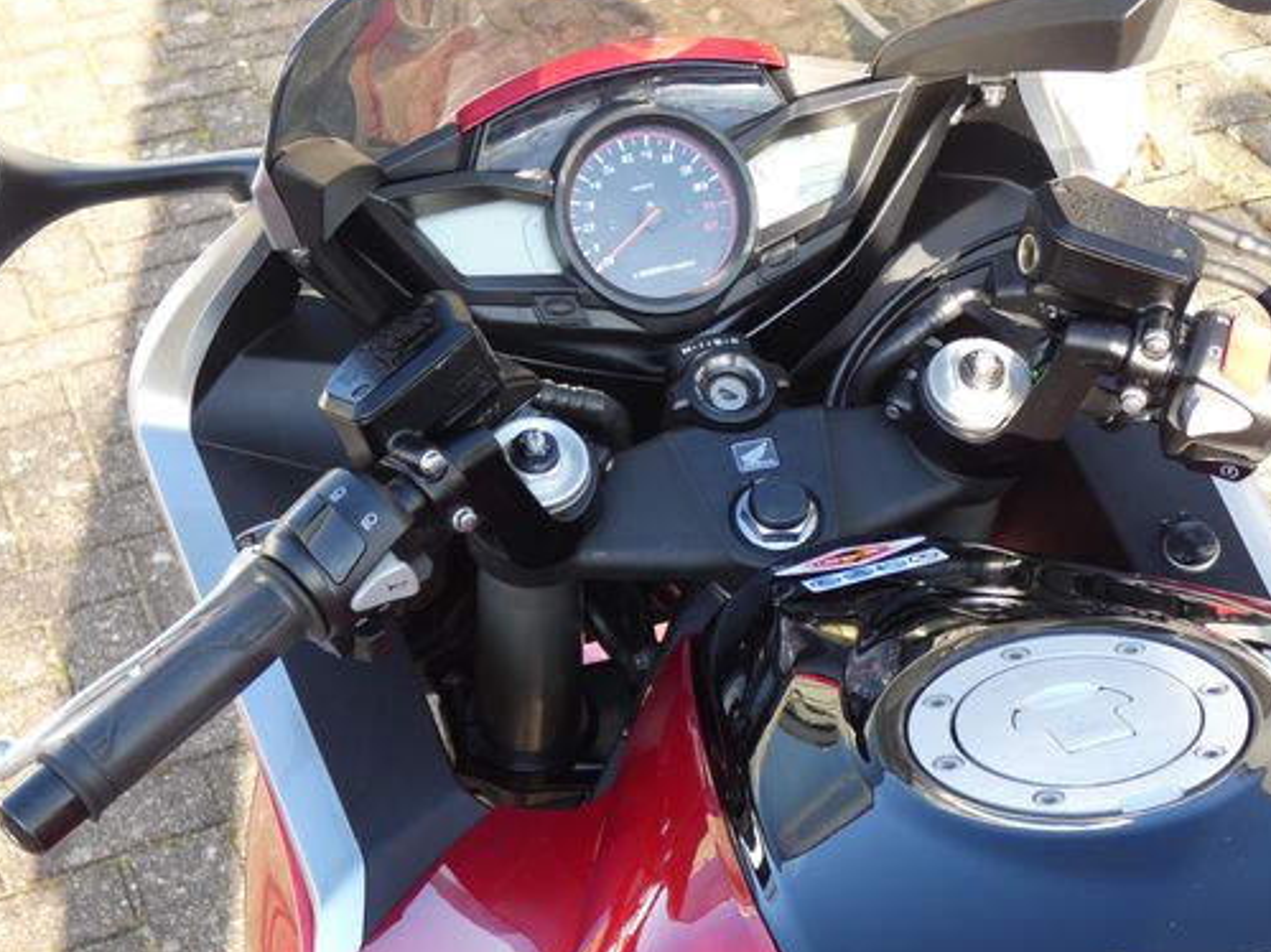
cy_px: 491
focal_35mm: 68
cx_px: 759
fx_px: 2496
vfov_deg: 21.6
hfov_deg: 28.5
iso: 125
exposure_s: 1/80
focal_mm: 9.5
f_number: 3.9
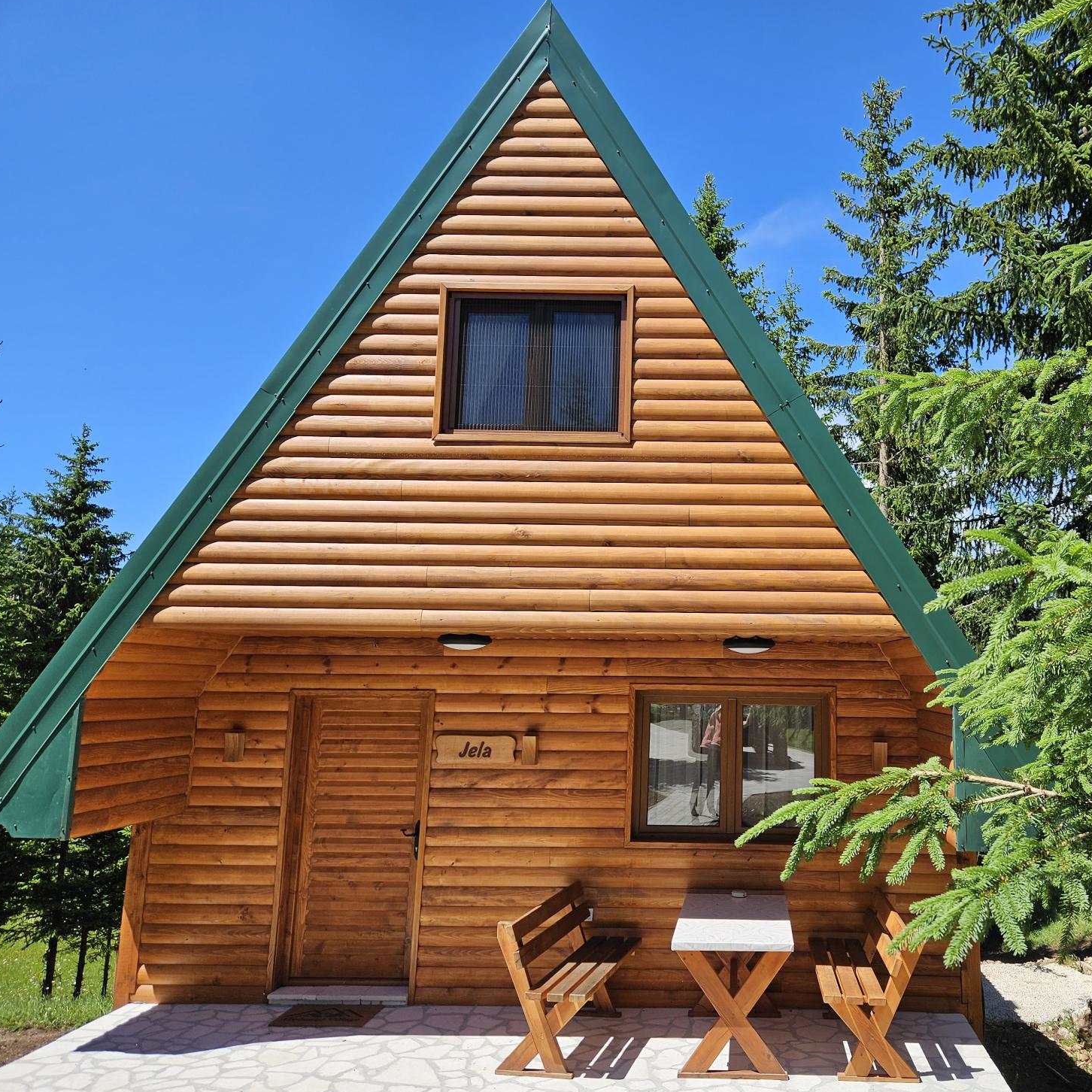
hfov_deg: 56.2
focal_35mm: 28
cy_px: 554
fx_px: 999
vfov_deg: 57.3
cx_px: 719
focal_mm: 5.4
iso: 32
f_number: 1.8
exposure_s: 1/1723
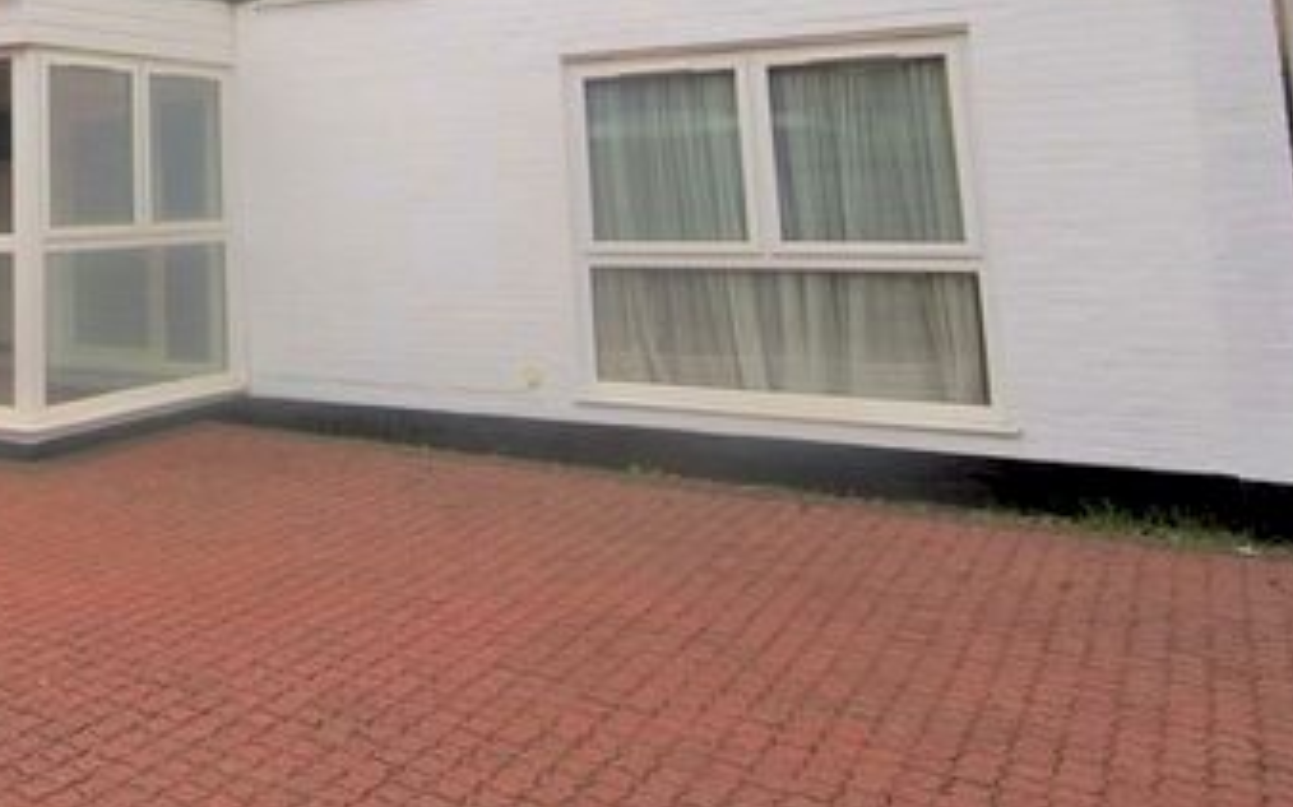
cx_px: 245
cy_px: 50
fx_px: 1339
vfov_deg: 31.6
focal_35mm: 38
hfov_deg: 48.4
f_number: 9
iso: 125
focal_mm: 12
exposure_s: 1/60
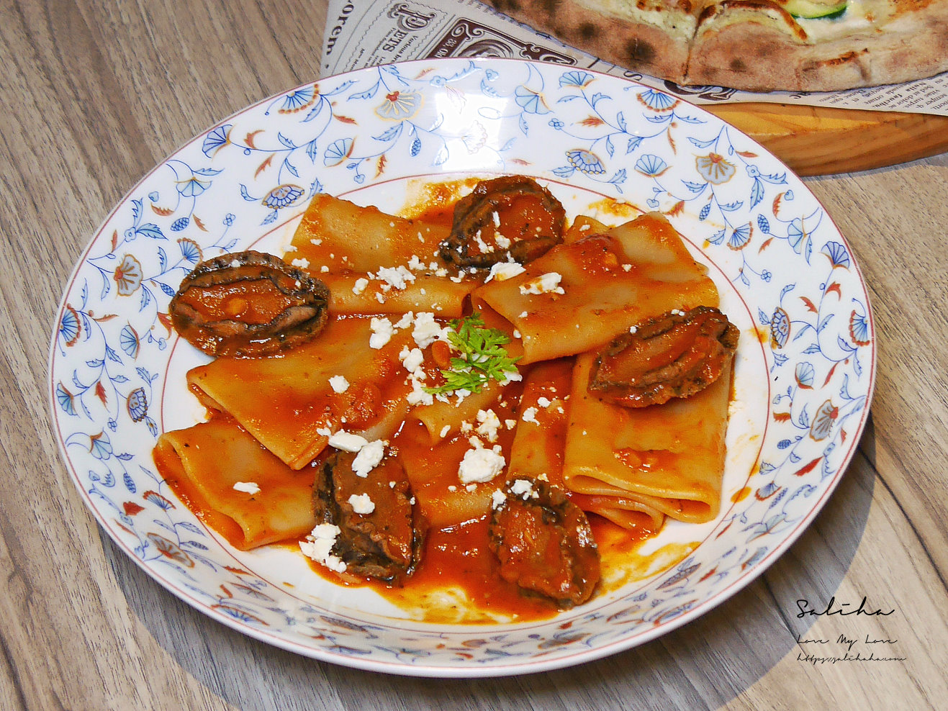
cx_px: 474
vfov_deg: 19.4
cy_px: 356
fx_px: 2082
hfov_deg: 25.7
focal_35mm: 76
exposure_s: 1/60
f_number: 3.8
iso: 500
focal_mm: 19
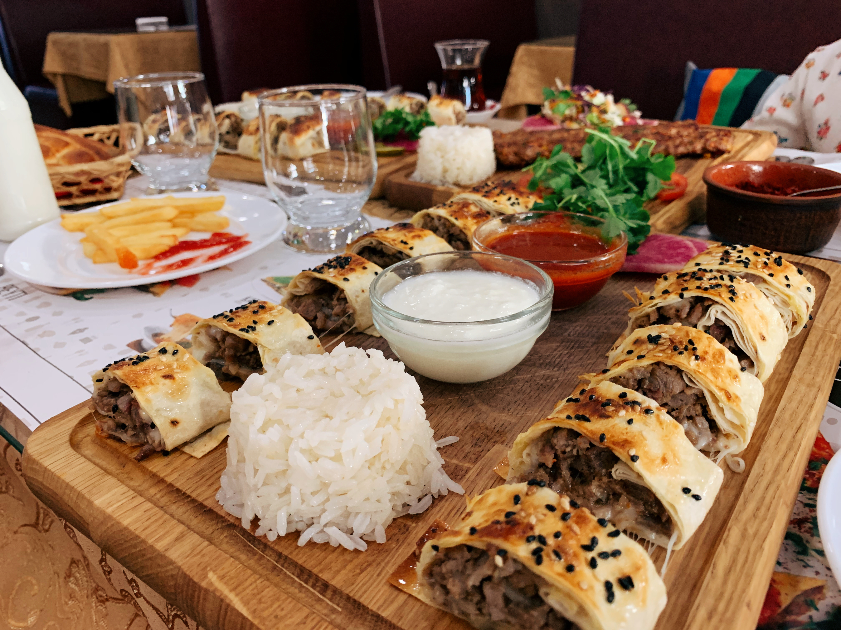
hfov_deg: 67.3
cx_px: 420
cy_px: 315
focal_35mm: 26
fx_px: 632
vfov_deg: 53.1
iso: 250
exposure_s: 1/50
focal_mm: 4.25
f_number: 1.8
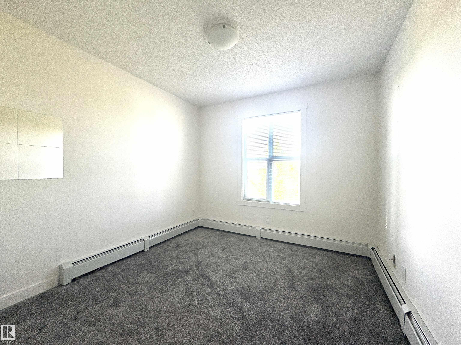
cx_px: 230
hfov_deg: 102.1
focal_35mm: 14
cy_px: 172
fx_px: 186
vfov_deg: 85.7
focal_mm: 2.22
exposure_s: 1/134
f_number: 2.2
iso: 125
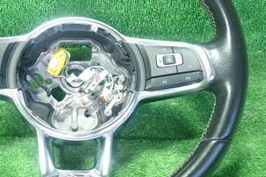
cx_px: 57
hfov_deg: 35.8
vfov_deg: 25.0
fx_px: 399
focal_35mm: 54
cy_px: 70
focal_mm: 5.5
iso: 800
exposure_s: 1/125
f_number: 2.3
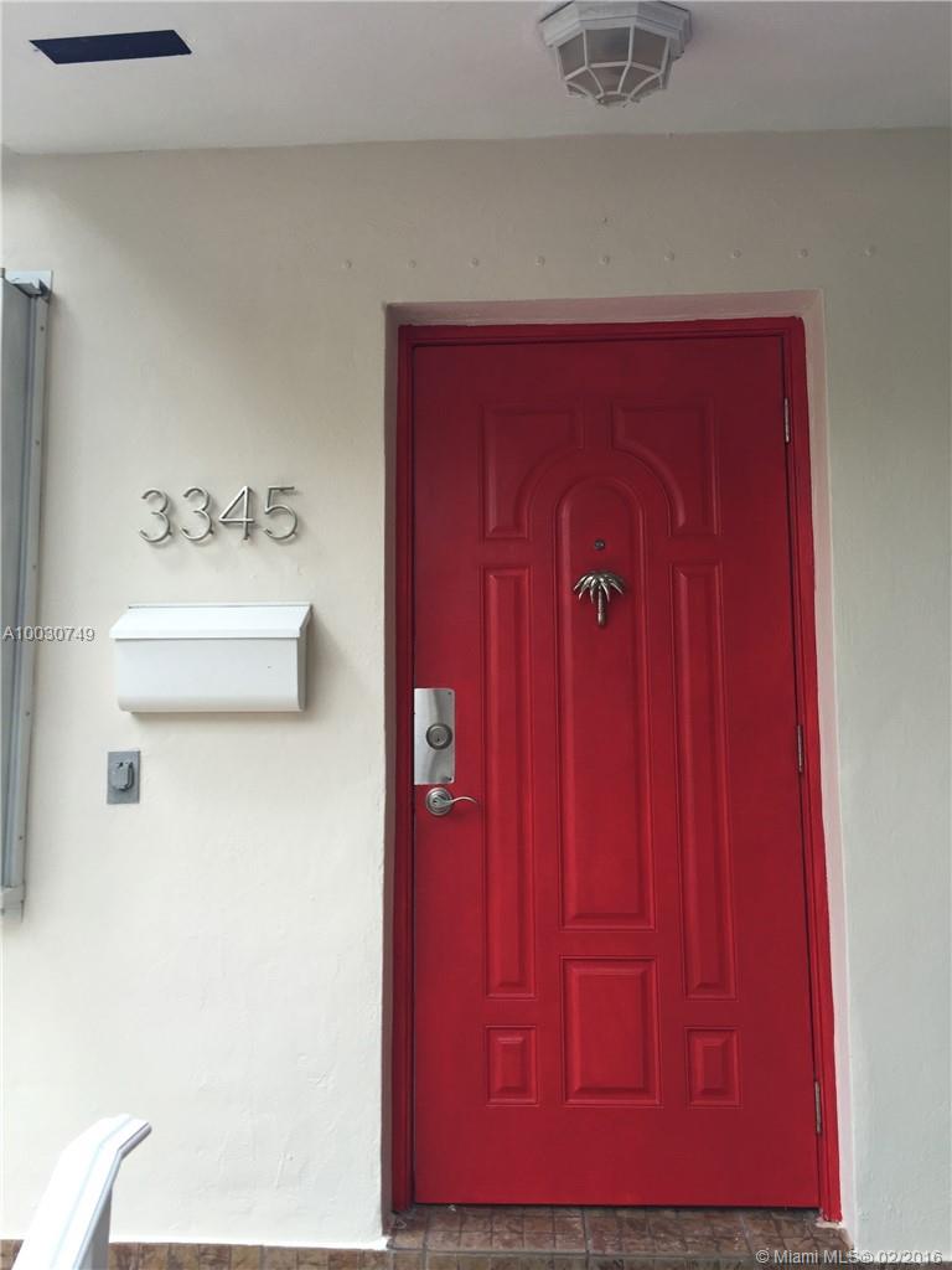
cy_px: 635
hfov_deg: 48.2
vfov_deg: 61.7
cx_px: 476
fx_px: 1063
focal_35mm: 29
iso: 40
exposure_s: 1/120
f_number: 2.2
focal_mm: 4.15
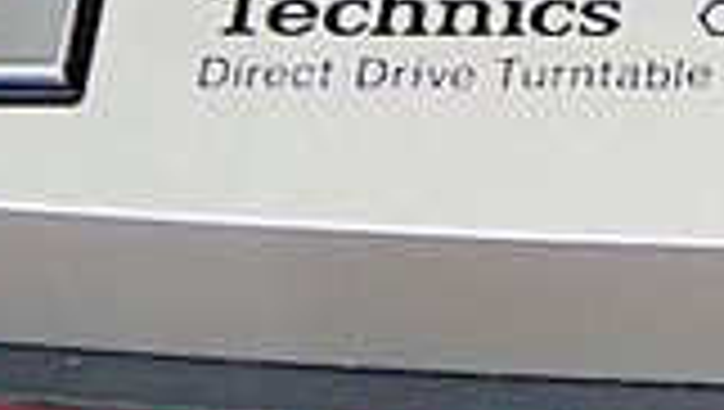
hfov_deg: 7.3
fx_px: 5497
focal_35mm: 286
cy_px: -928
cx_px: 1448
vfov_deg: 4.1
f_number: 3.9
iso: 200
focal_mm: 7.8
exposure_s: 1/13
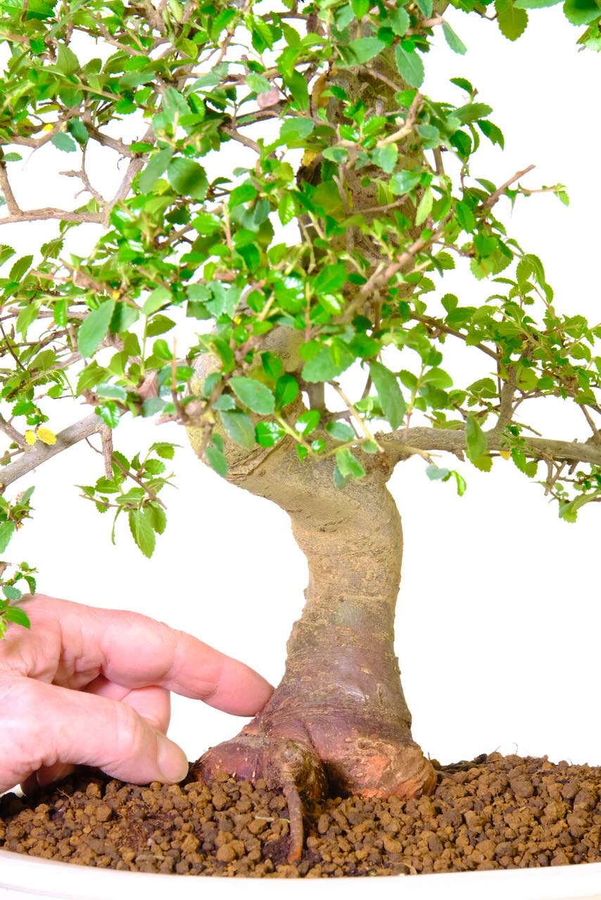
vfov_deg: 7.9
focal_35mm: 259
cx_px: 300
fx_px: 6482
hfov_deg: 5.3
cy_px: 450
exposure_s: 1/10
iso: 4000
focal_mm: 172.4
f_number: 14
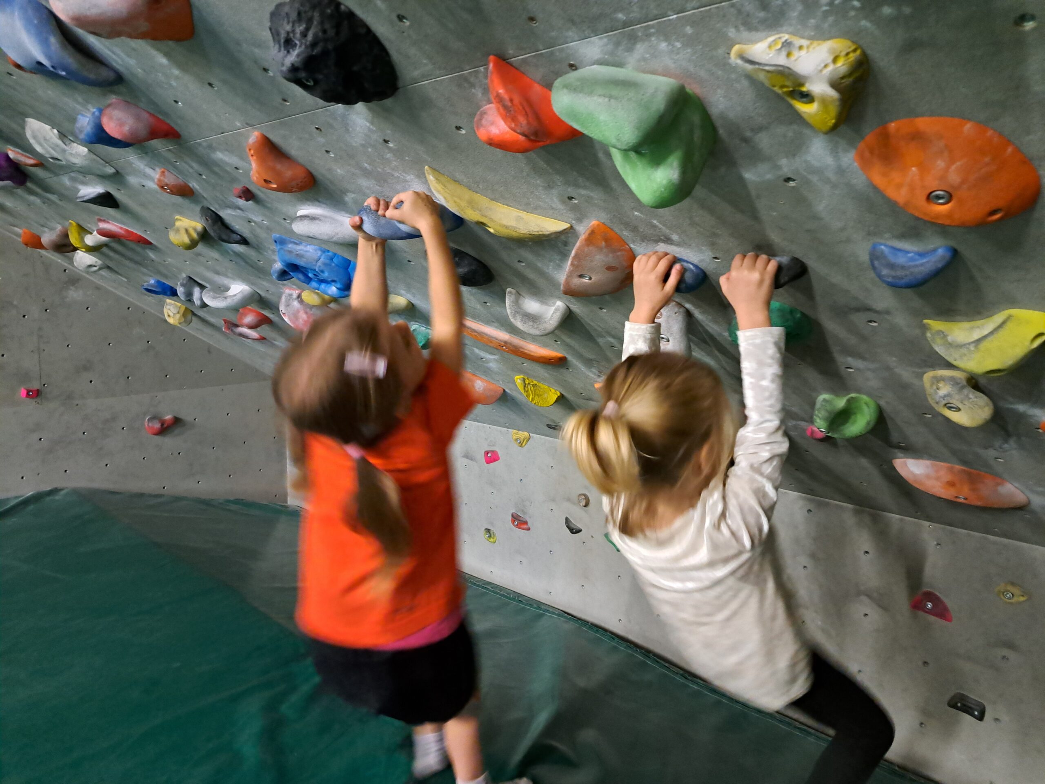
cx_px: 522
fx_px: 725
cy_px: 392
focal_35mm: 24
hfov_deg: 71.6
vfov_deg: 56.8
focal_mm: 5.23
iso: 800
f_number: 1.8
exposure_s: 1/25
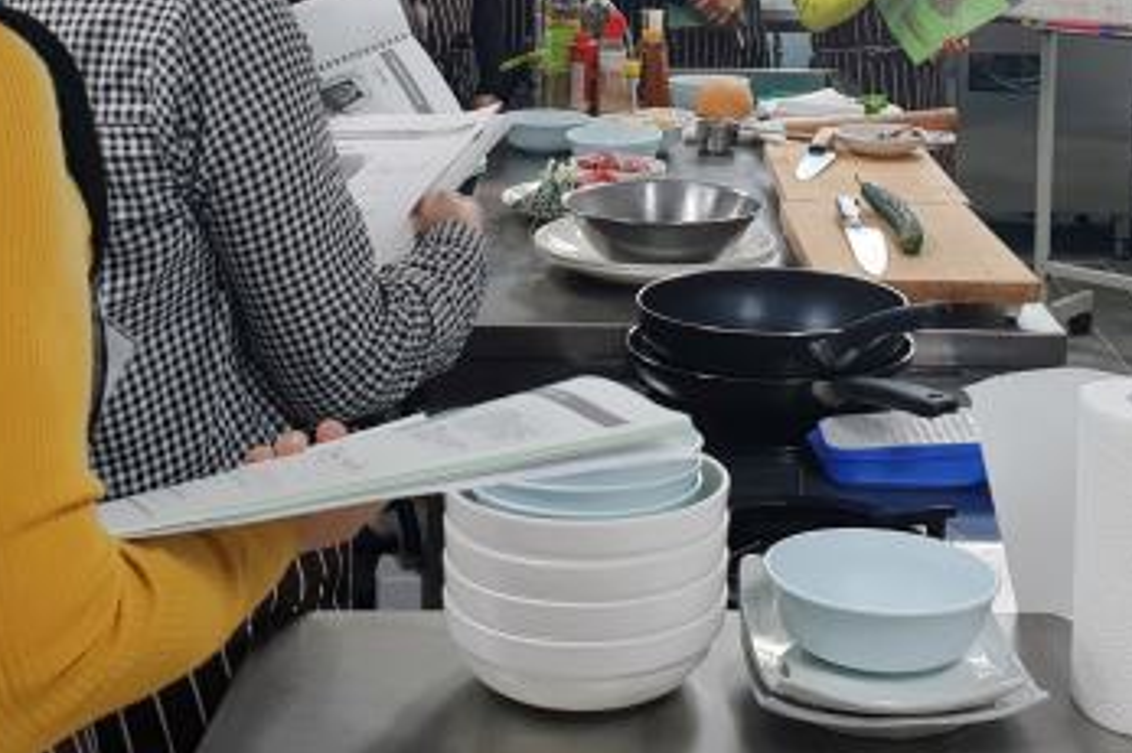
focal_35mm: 53
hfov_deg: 37.5
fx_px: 1666
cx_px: 590
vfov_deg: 24.5
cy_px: 23
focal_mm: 4.3
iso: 80
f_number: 2.4
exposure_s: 1/60
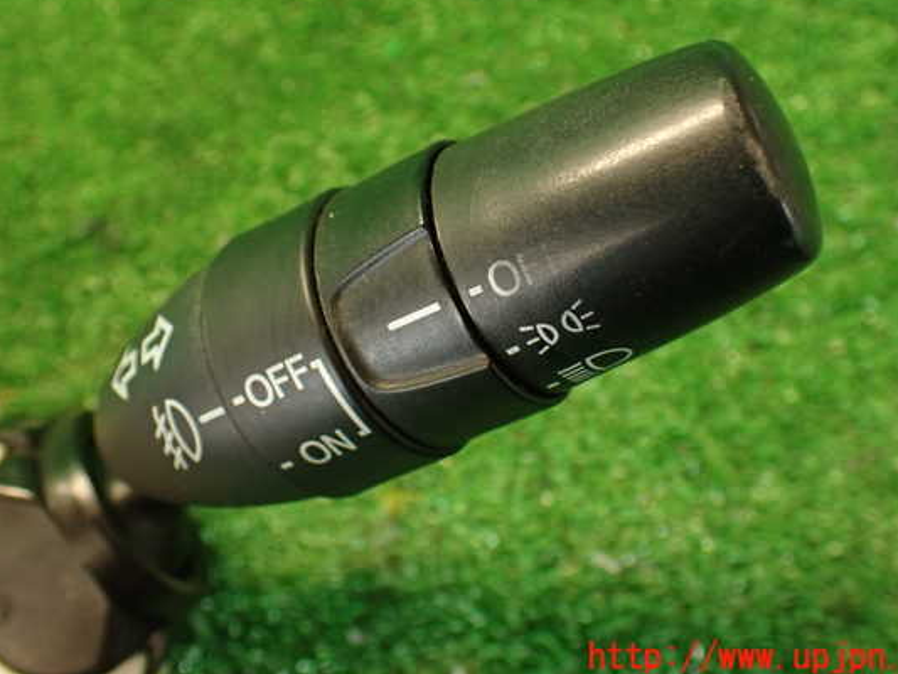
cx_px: 463
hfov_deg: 51.3
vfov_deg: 39.6
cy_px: 300
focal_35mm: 36
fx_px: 934
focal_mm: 5.79
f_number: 2.4
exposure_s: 1/30
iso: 400
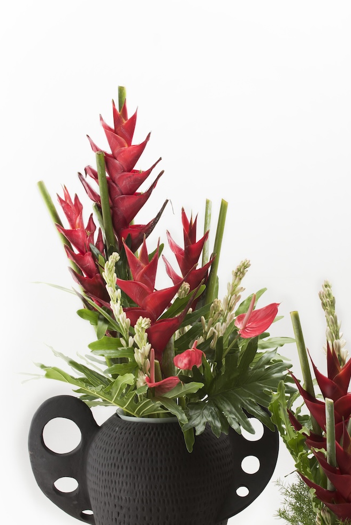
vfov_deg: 15.2
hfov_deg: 10.2
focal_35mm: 135
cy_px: 299
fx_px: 1973
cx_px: 241
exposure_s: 1/200
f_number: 9
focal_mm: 82
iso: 50
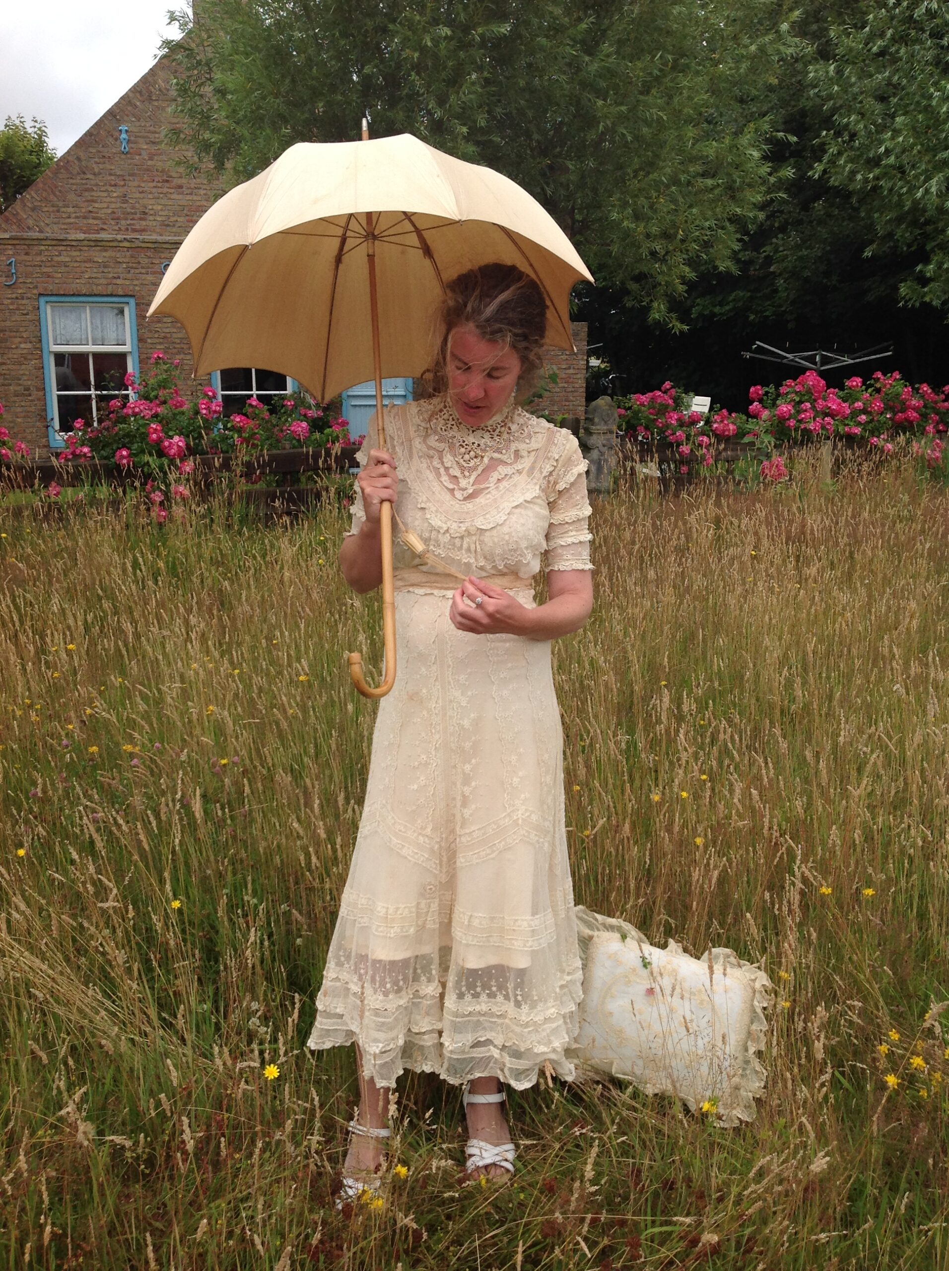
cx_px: 474
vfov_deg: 52.7
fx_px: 1283
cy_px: 636
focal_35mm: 35
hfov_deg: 40.6
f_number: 2.4
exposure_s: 1/1681
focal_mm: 4.28
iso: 50
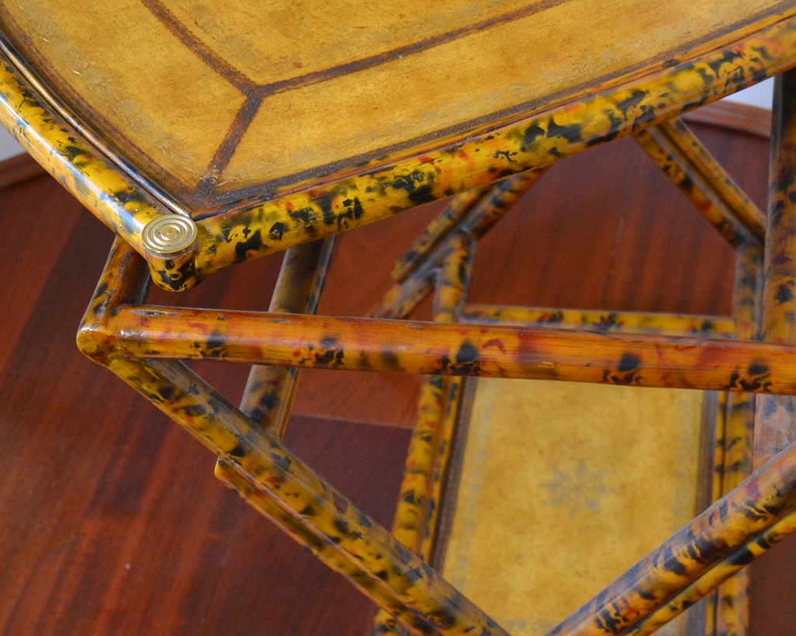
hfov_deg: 24.0
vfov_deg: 19.3
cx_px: 536
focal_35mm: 79
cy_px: 432
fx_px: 1864
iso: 800
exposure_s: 1/60
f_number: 4
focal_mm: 23
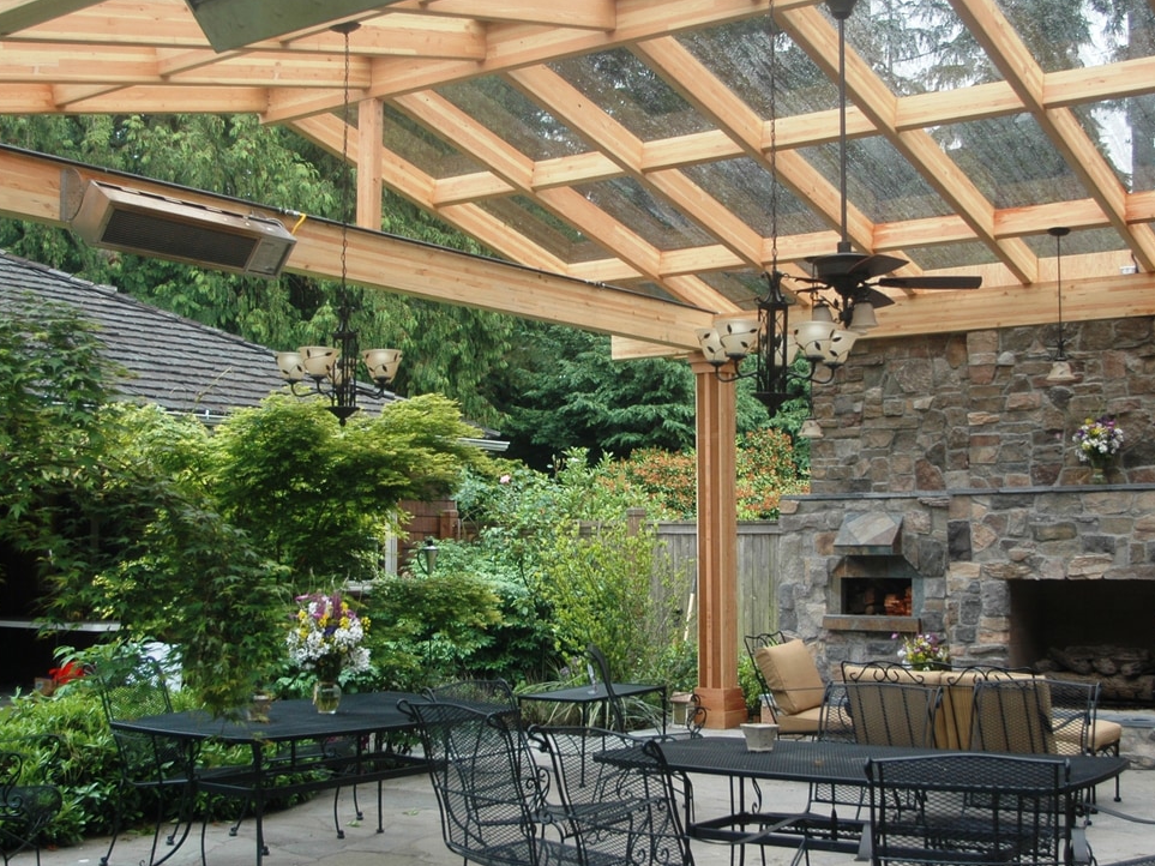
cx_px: 634
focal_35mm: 45
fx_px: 1501
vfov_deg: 32.2
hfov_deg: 42.0
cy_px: 470
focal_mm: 20
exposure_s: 1/80
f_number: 4.5
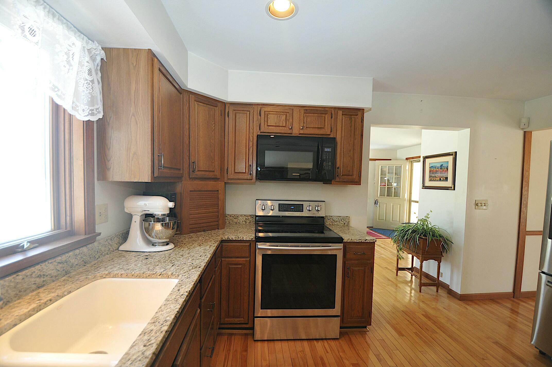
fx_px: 230
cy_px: 184
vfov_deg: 77.2
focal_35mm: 15
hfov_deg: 100.5
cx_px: 276
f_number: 3.5
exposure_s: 1/60
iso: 400
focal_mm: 10
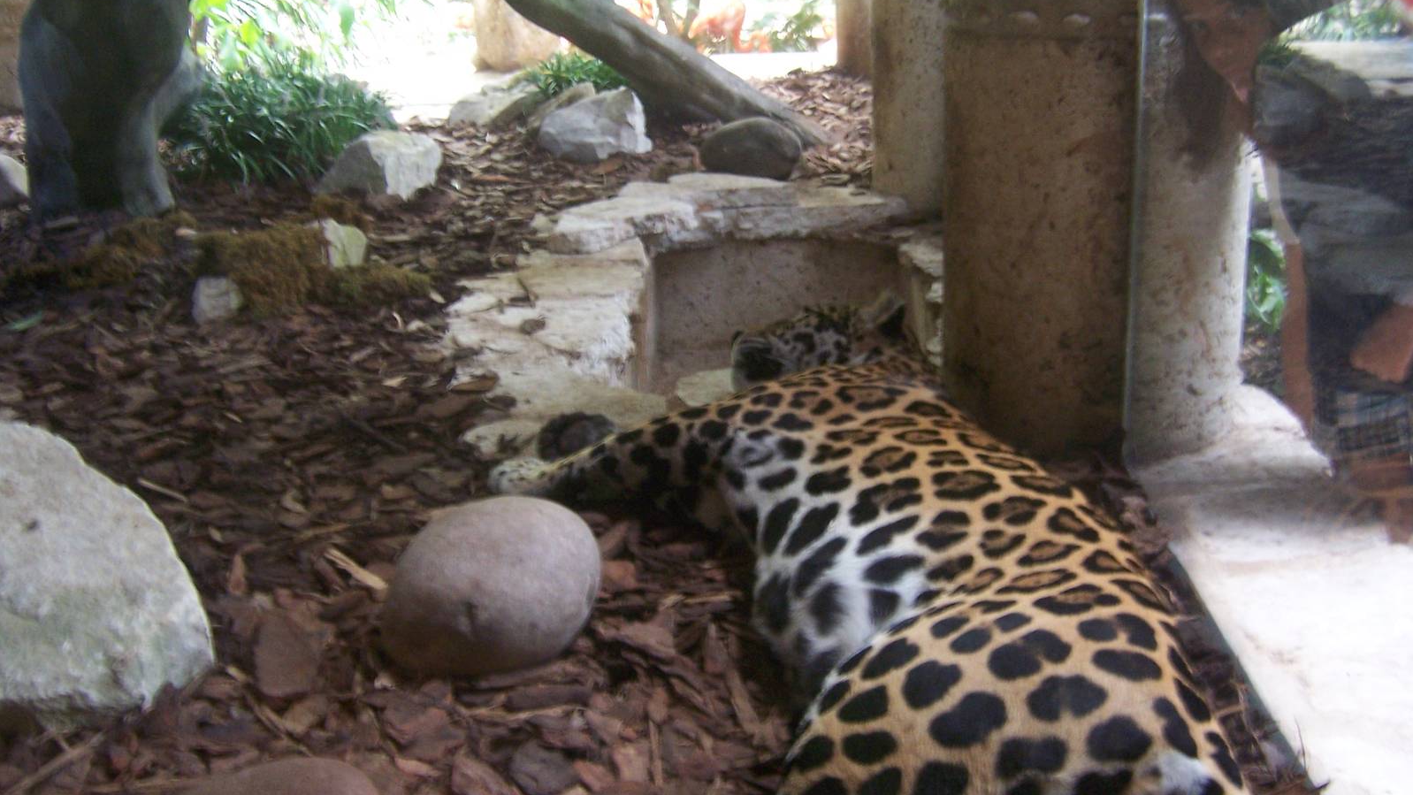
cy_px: 350
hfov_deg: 55.3
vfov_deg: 32.8
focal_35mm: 36
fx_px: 1349
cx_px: 706
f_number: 3.4
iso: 140
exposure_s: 1/8
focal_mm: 5.5
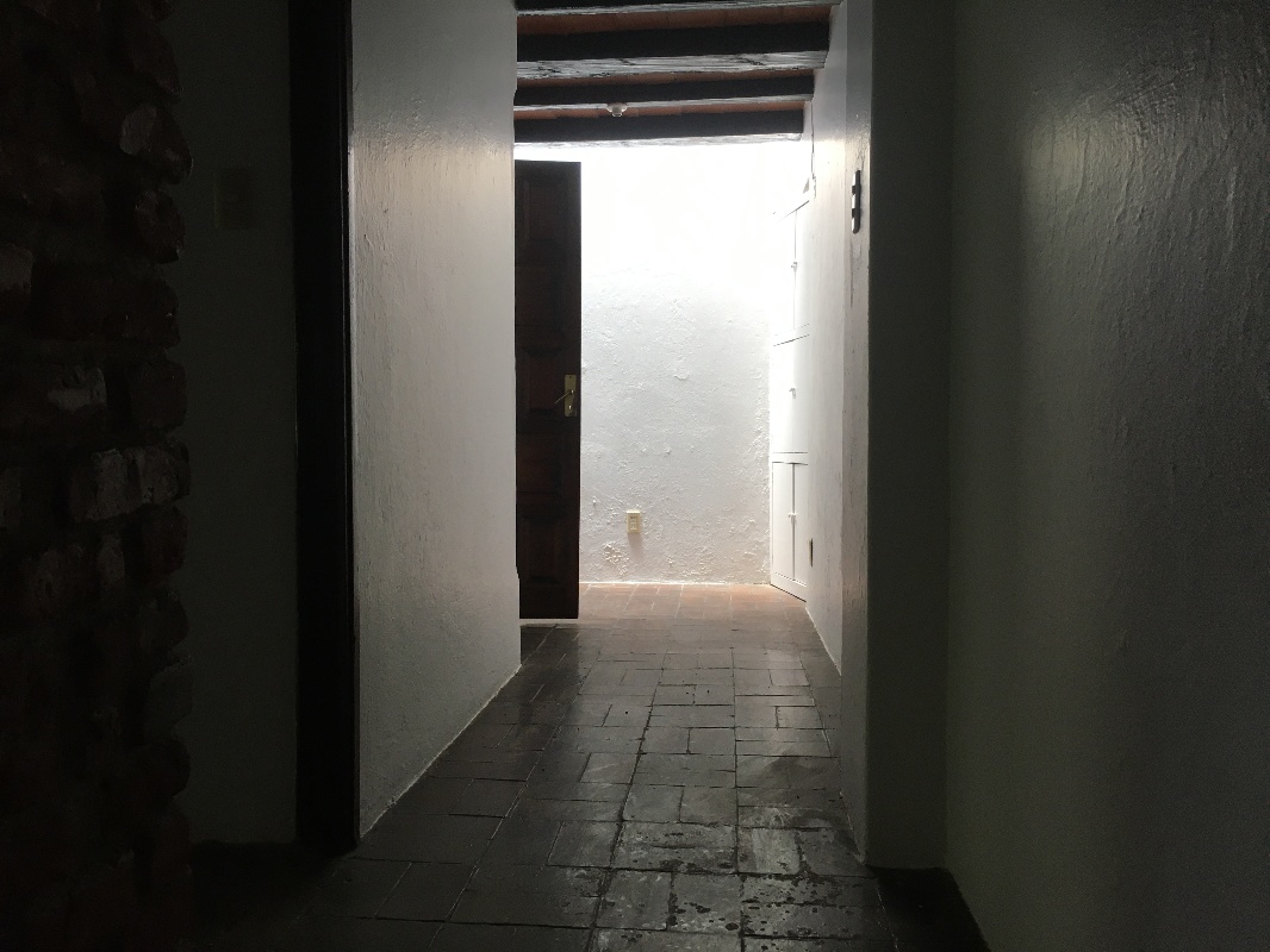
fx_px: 1064
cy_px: 476
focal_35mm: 29
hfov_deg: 61.6
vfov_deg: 48.2
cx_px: 635
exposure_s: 1/30
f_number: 2.2
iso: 40
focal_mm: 4.15
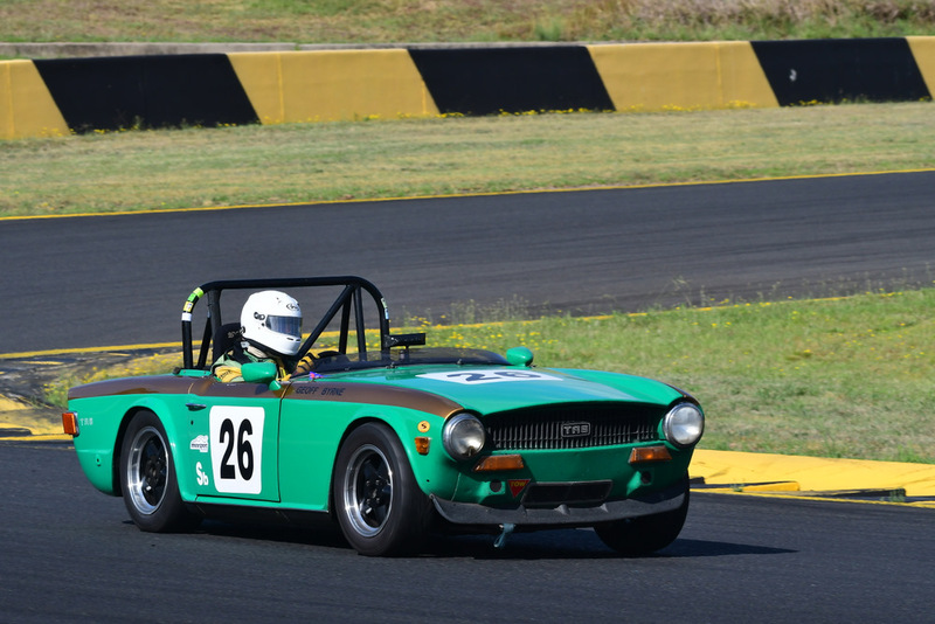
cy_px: 312
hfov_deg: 6.9
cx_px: 468
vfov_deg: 4.6
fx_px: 7794
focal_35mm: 300
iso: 400
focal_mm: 200
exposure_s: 1/640
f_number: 11
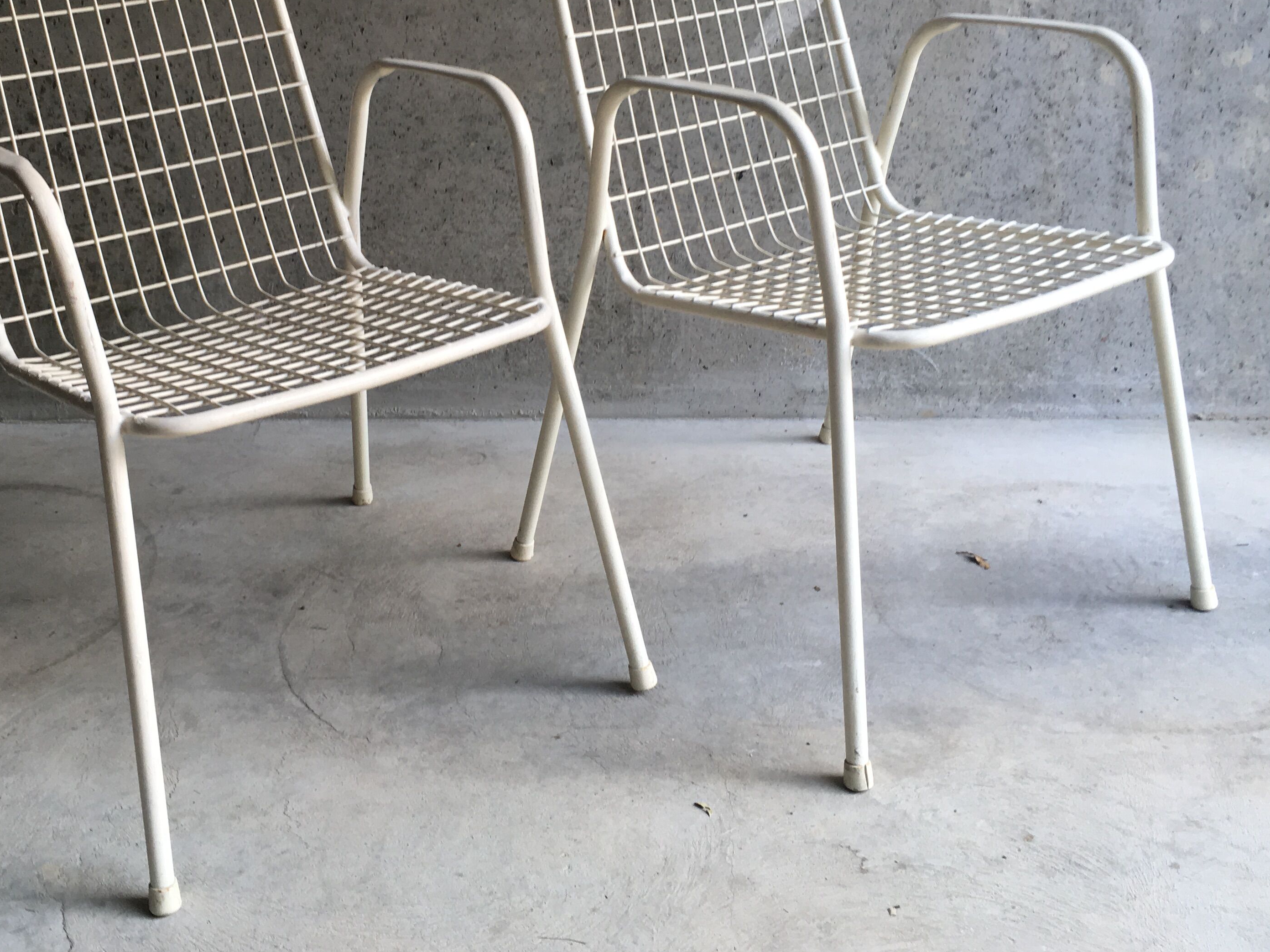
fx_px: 1541
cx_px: 473
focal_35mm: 42
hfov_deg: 44.4
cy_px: 305
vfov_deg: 34.0
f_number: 2.2
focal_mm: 4.15
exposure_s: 1/50
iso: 32
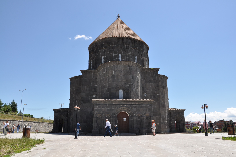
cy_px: 78
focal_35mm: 32
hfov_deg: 59.6
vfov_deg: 41.6
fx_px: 206
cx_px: 118
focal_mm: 21
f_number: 11
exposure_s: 1/200
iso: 200
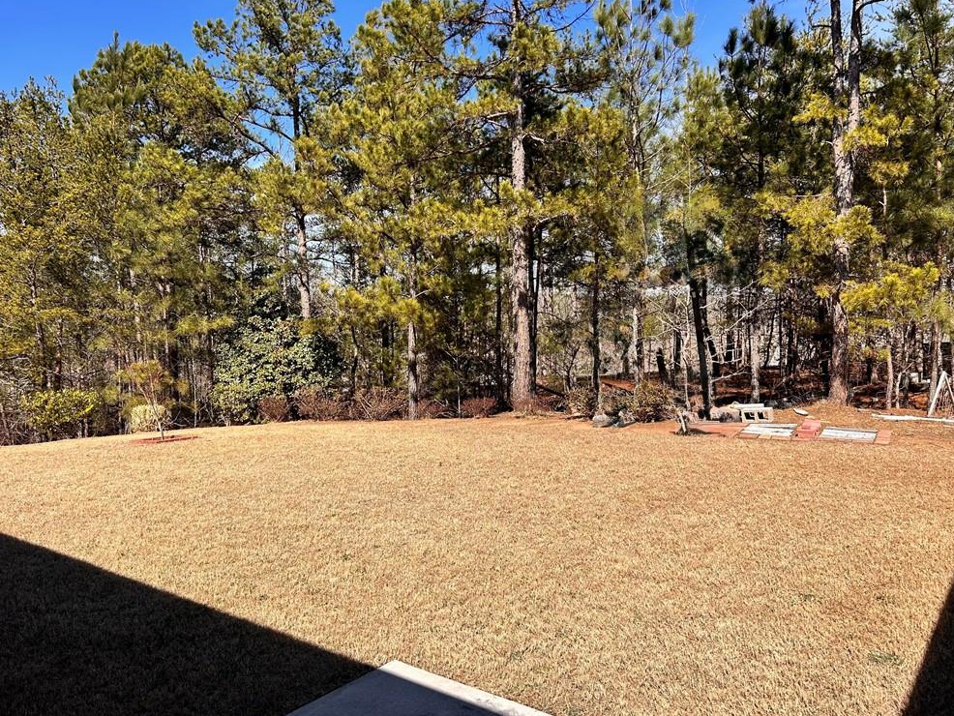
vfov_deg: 51.4
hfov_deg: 65.3
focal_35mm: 27
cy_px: 361
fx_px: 744
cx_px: 464
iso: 50
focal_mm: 5.7
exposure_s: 1/3571
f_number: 1.5
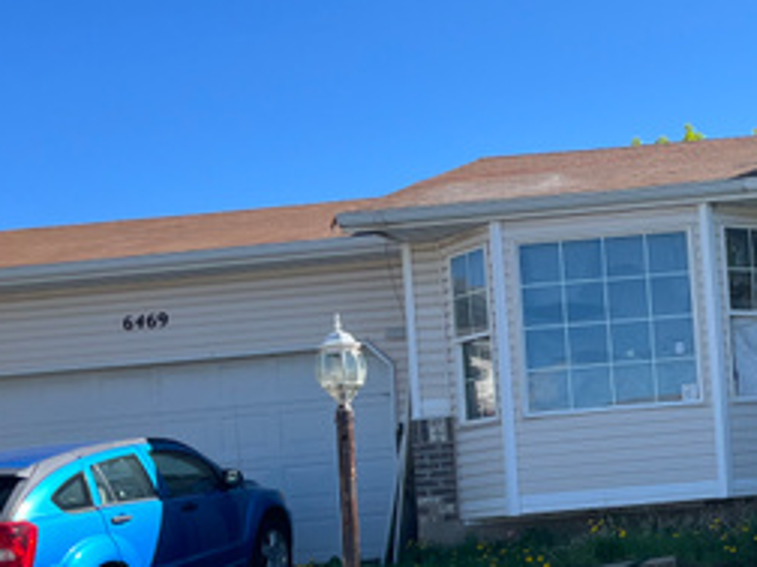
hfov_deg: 27.5
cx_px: 775
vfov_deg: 22.2
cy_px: 381
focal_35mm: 66
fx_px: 1443
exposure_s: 1/1890
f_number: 1.6
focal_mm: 5.1
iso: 50
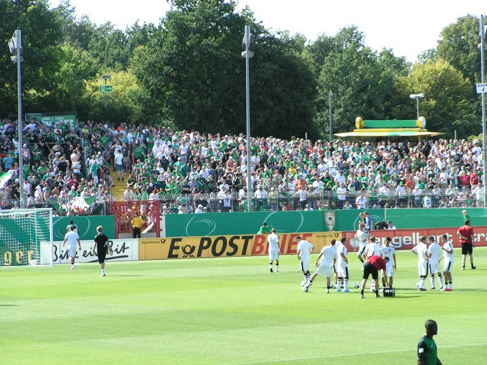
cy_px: 182
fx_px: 2532
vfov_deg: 8.2
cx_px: 244
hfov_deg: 11.0
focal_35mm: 180
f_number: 4.5
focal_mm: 27.5
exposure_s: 1/250
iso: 50
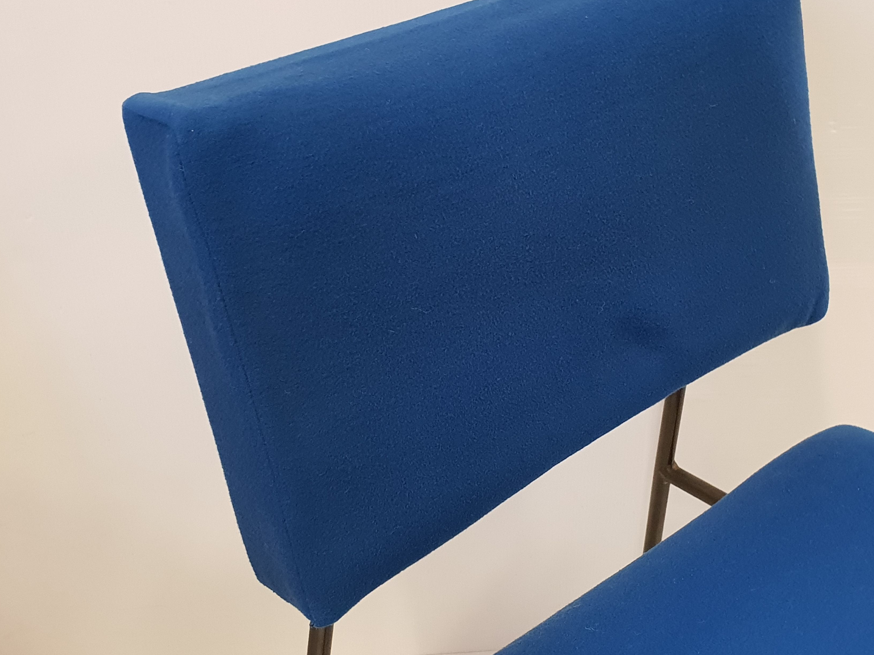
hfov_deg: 56.6
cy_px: 298
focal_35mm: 32
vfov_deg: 44.1
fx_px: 808
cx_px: 496
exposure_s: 1/33
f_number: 2.4
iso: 320
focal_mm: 4.3
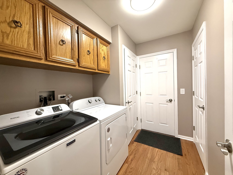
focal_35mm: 14
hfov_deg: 102.1
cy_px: 88
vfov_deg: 85.7
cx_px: 116
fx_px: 94
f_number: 2.2
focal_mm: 2.22
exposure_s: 1/120
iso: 320
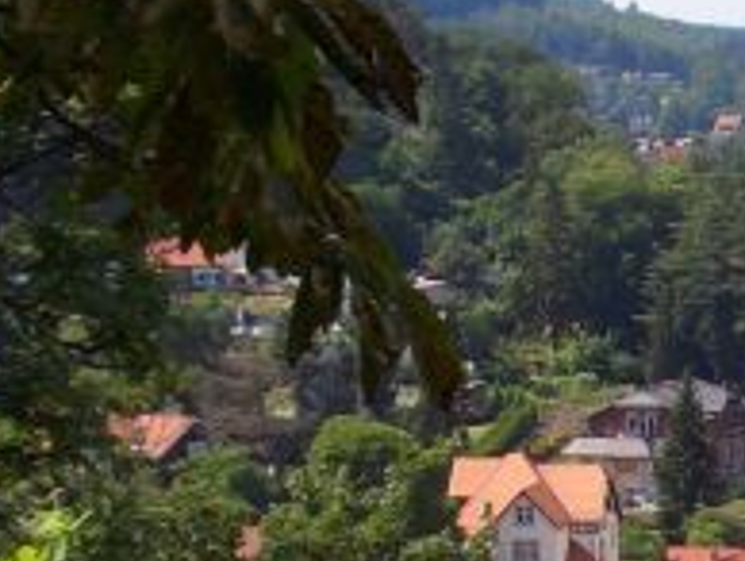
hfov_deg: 13.0
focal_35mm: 144
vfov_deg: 10.2
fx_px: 3103
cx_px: 1114
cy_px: 607
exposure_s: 1/320
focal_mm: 5.8
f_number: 4.3
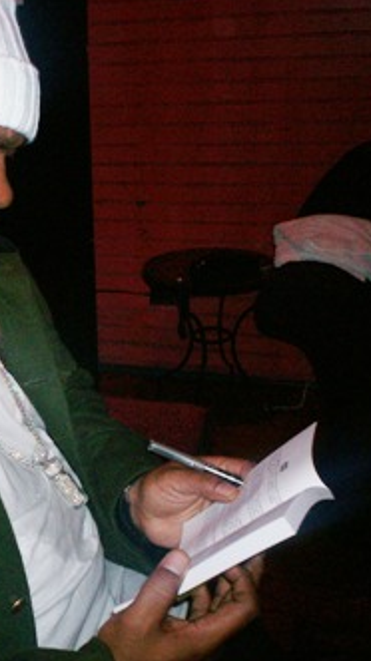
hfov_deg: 21.8
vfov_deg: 39.2
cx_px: 2
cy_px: 329
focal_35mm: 53
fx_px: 930
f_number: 4.5
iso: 140
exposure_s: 1/60
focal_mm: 6
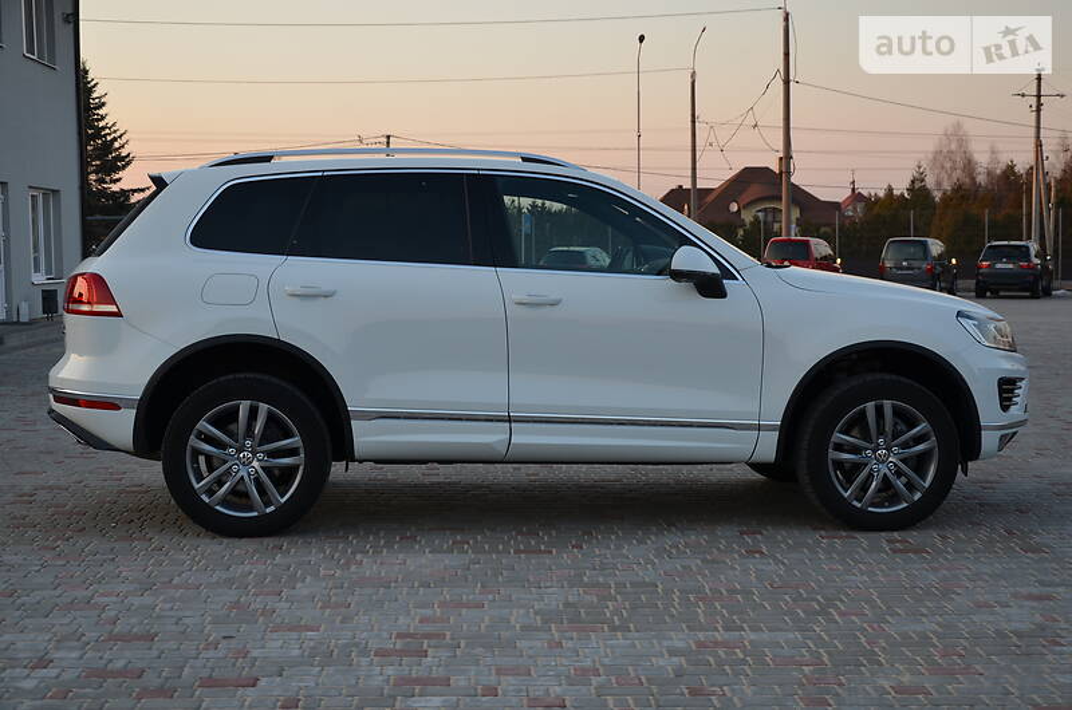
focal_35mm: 52
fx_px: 1560
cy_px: 355
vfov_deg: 25.6
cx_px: 536
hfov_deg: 37.9
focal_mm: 35
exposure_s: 1/125
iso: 200
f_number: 5.6
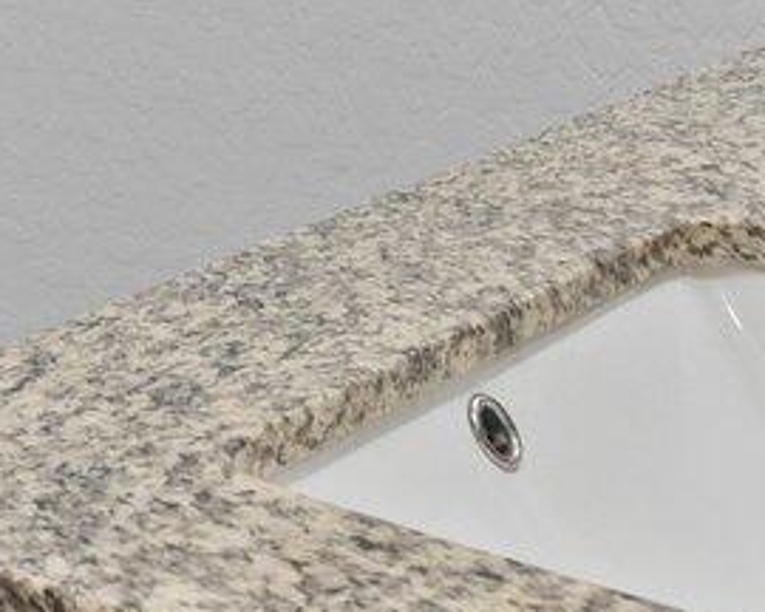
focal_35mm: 114
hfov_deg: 14.0
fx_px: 2581
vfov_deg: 12.3
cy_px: -517
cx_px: -799
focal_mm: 16
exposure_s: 1/13
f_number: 8
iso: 1000
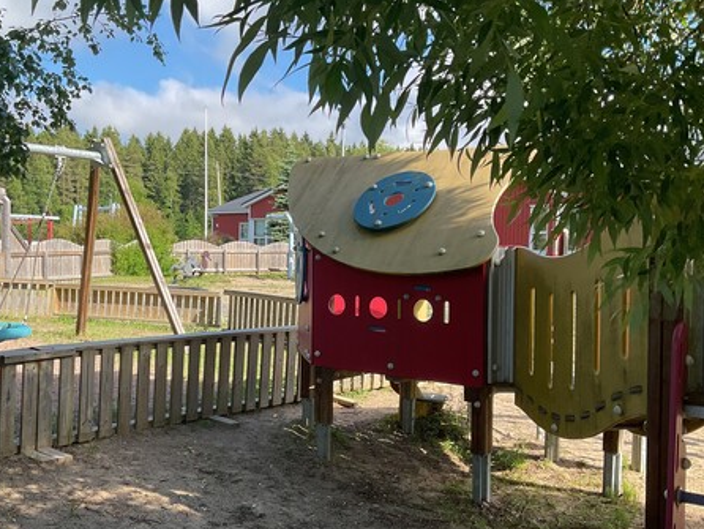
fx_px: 794
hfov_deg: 47.7
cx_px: 303
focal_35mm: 39
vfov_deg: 36.8
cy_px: 295
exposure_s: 1/719
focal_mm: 3
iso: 16
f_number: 1.8
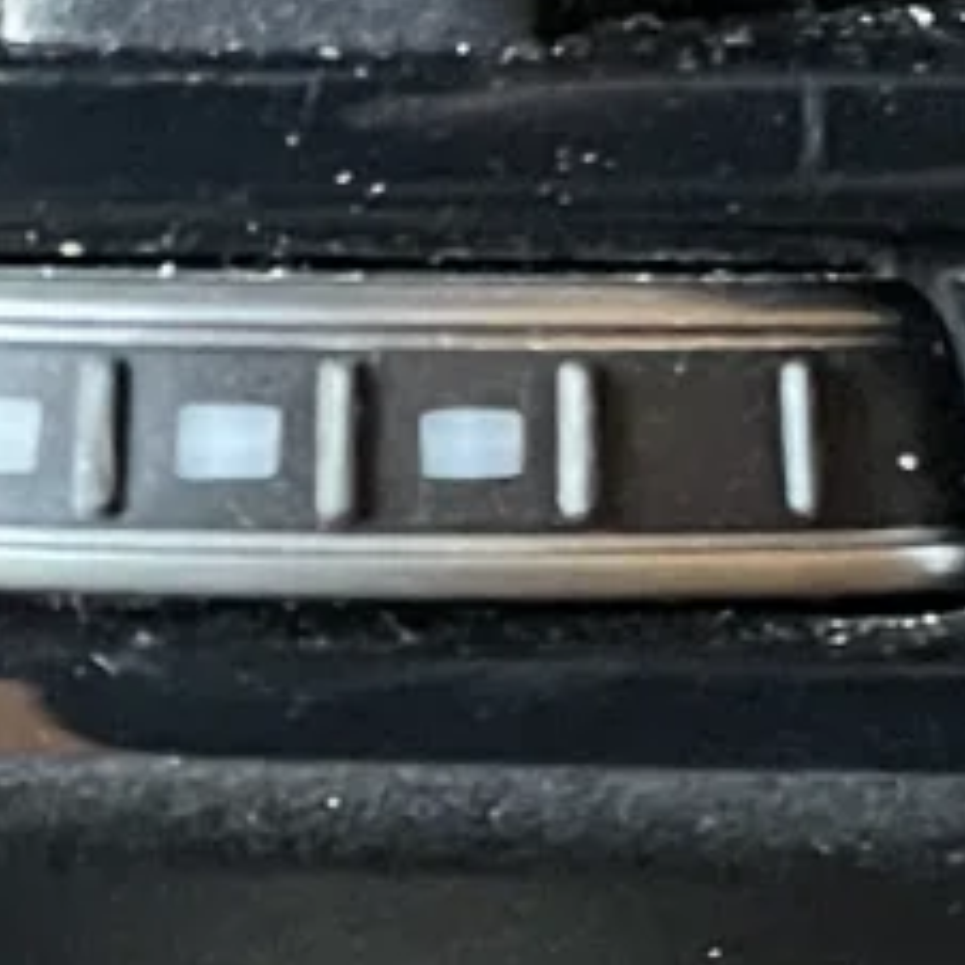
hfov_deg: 8.9
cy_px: 1328
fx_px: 6150
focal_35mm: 195
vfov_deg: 8.8
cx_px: -128
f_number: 1.6
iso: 800
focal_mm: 4.2
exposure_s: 1/25
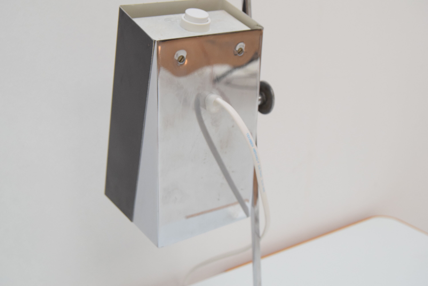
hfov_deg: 42.3
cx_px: 214
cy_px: 143
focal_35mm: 46
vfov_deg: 29.0
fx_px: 553
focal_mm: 31
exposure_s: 1/200
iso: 1600
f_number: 7.1
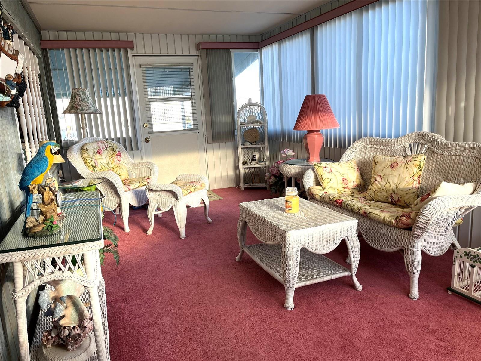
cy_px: 180
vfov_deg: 53.1
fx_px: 361
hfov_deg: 67.3
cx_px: 240
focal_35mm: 26
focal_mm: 5.1
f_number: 1.6
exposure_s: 1/149
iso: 32
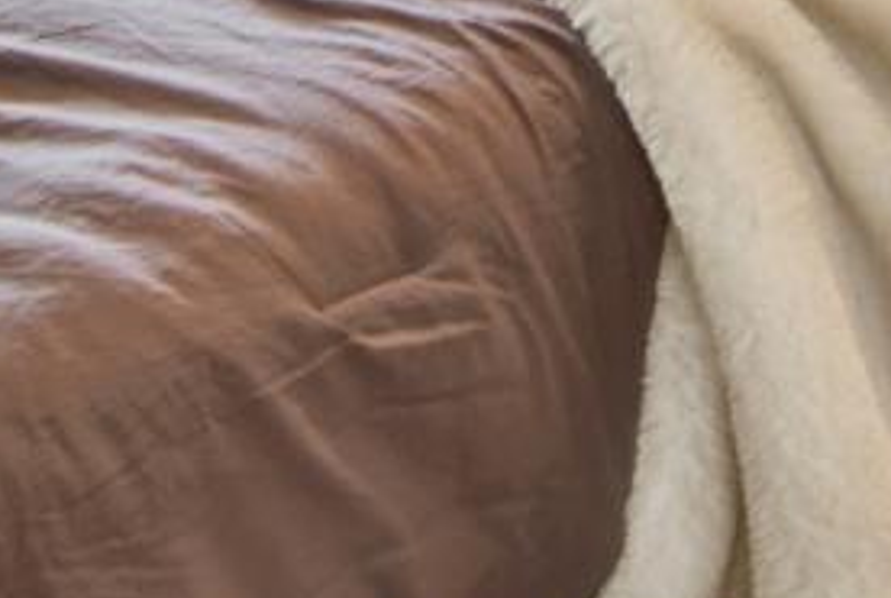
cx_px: 575
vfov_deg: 12.7
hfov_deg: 26.5
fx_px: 1884
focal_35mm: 76
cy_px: -947
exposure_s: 1/3
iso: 100
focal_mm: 14
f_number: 14
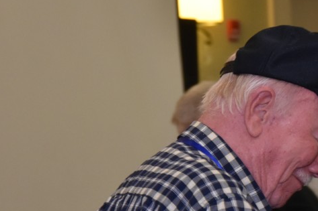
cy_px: 111
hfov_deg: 8.0
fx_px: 2260
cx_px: 254
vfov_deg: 5.4
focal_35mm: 256
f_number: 5.3
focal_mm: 70
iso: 1400
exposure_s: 1/60
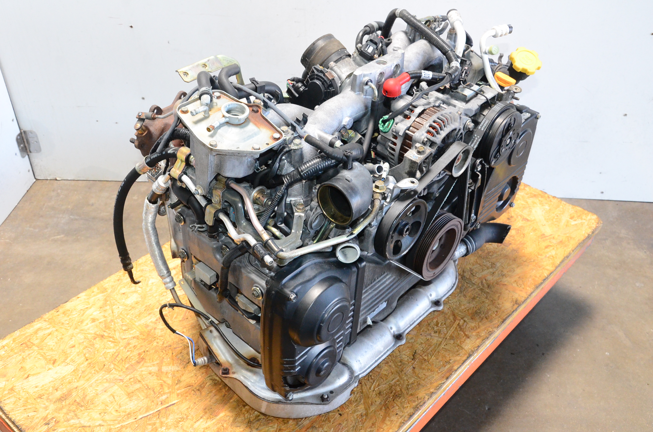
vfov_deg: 34.1
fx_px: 706
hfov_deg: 49.6
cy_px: 216
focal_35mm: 39
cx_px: 326
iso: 2500
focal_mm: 26
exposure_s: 1/80
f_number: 8
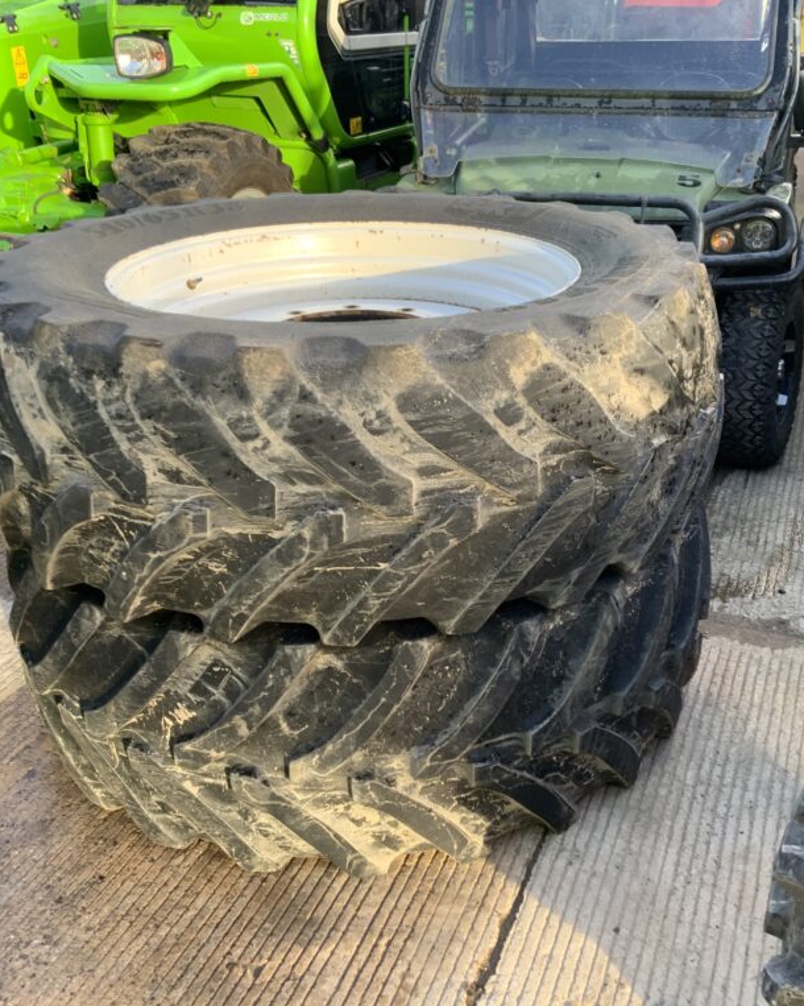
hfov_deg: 39.1
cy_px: 505
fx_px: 1131
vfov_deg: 47.9
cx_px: 459
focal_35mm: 38
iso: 40
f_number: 1.8
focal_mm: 3
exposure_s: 1/122
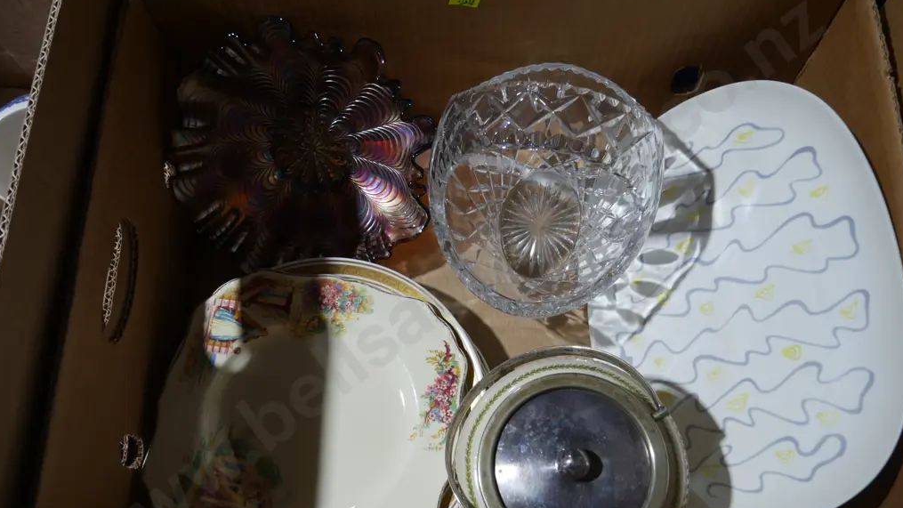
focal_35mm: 33
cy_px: 289
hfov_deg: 59.5
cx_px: 452
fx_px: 790
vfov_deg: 35.6
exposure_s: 1/60
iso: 250
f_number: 3.6
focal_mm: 15
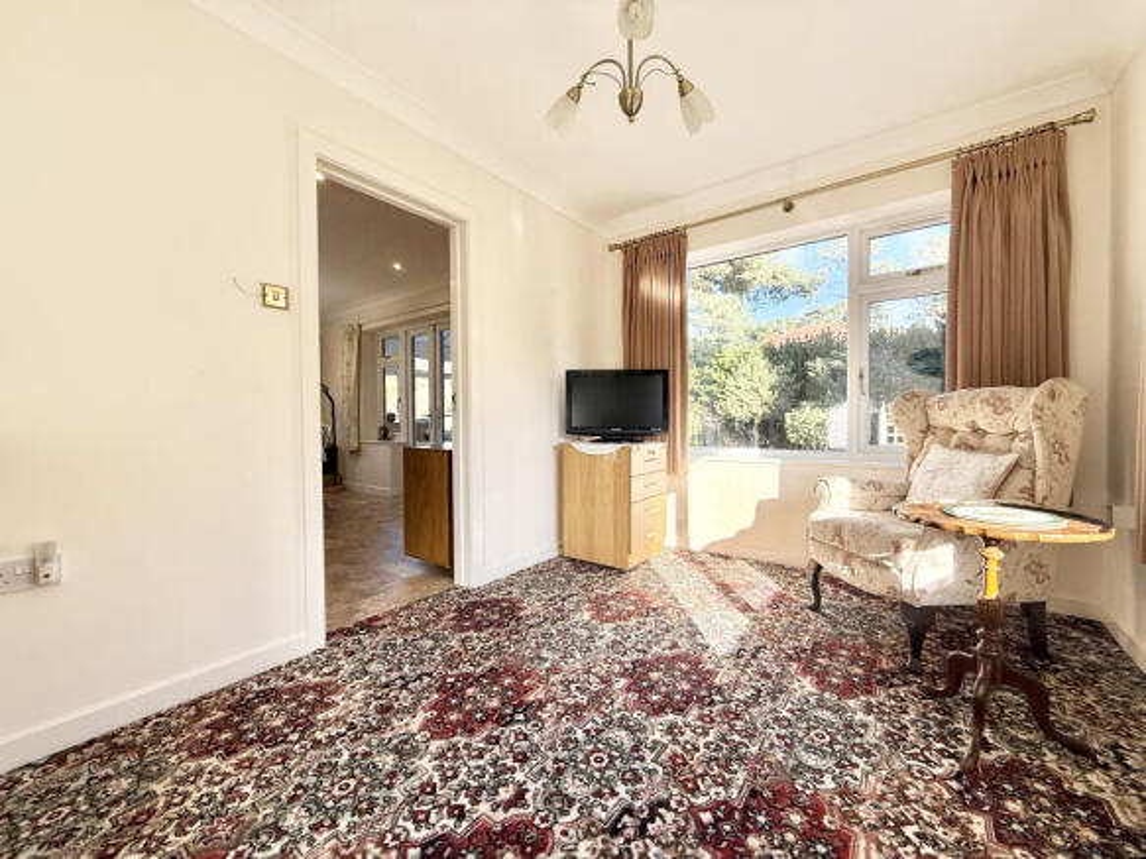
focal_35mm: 14
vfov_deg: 85.7
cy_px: 430
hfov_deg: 102.1
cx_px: 573
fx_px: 463
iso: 64
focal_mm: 2.22
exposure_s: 1/361
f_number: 2.2
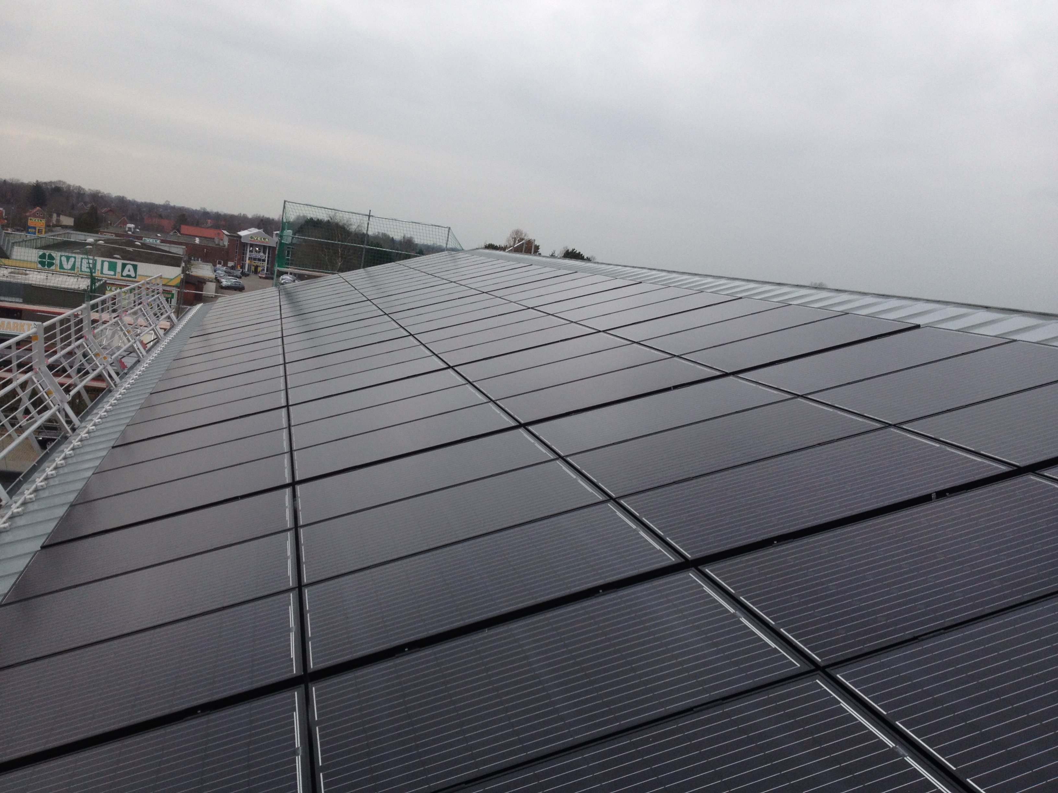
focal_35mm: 35
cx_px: 529
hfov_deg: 52.6
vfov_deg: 40.7
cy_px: 396
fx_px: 1070
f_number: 2.4
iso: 50
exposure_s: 1/154
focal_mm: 4.28
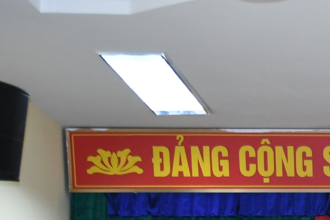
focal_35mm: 169
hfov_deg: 11.4
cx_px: 574
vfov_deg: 7.9
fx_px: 1549
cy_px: 367
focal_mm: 30
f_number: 4
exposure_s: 1/200
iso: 1600
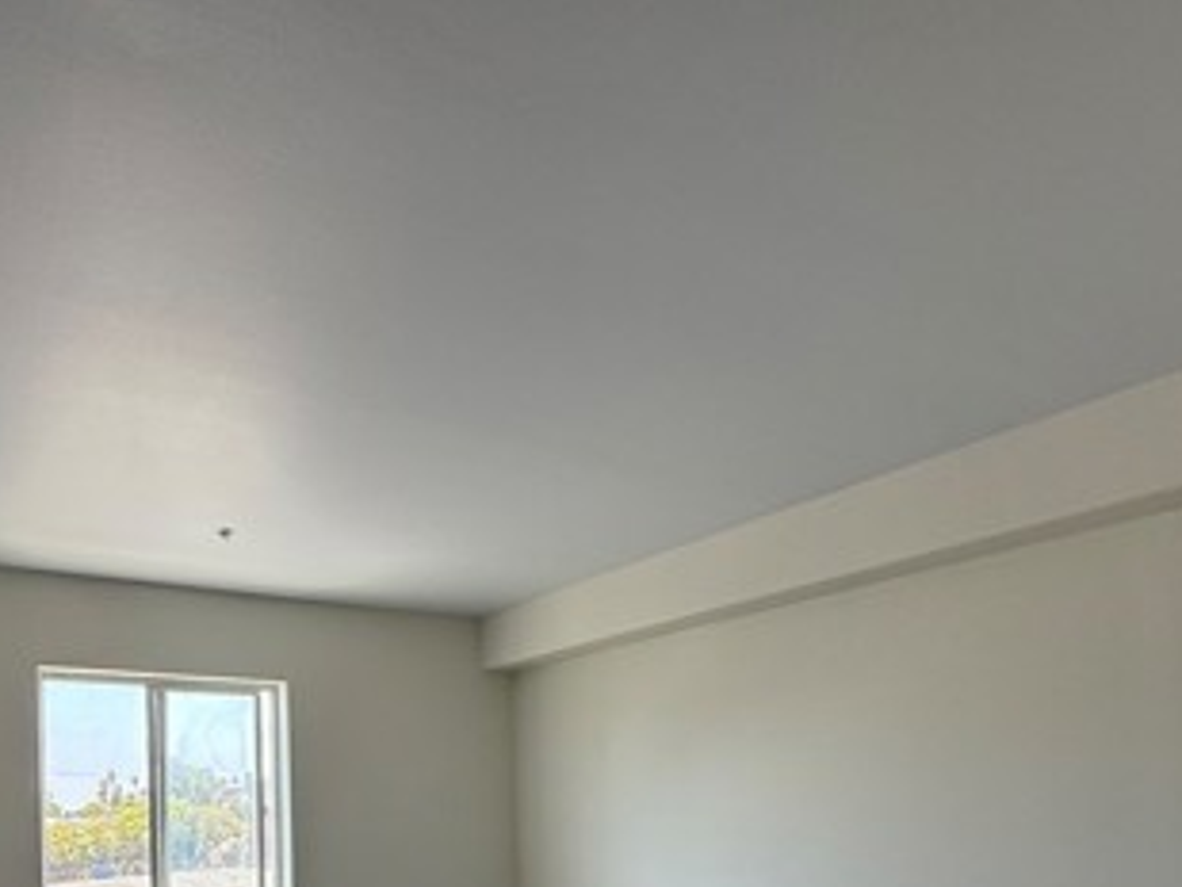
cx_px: 532
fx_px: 991
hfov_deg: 61.5
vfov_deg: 43.5
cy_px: 822
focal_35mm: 29
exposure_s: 1/105
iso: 64
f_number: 2.2
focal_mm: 2.22
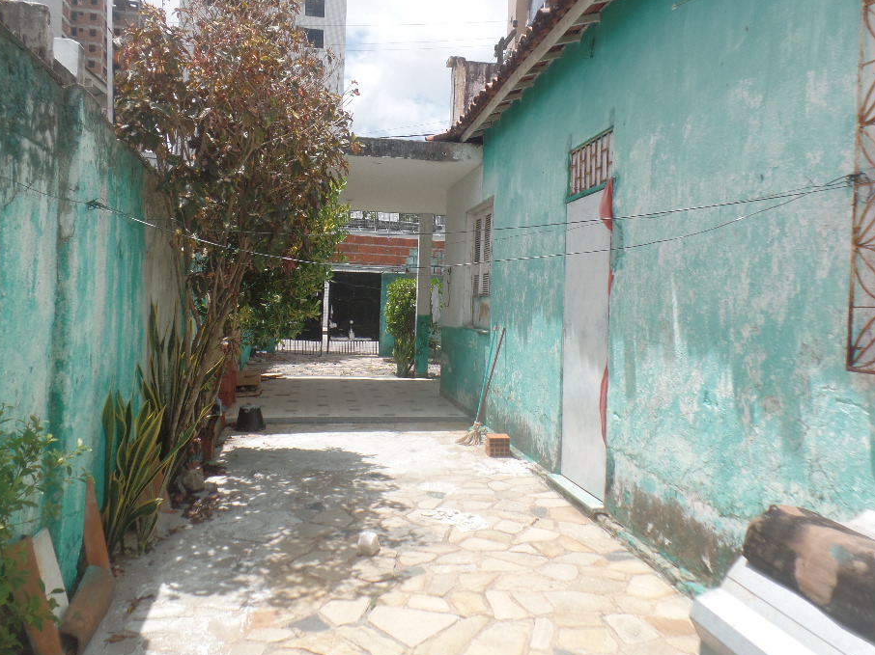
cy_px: 298
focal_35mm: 26
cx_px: 425
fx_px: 657
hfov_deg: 67.3
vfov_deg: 53.0
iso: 80
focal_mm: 4.1
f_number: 3.5
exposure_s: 1/1000
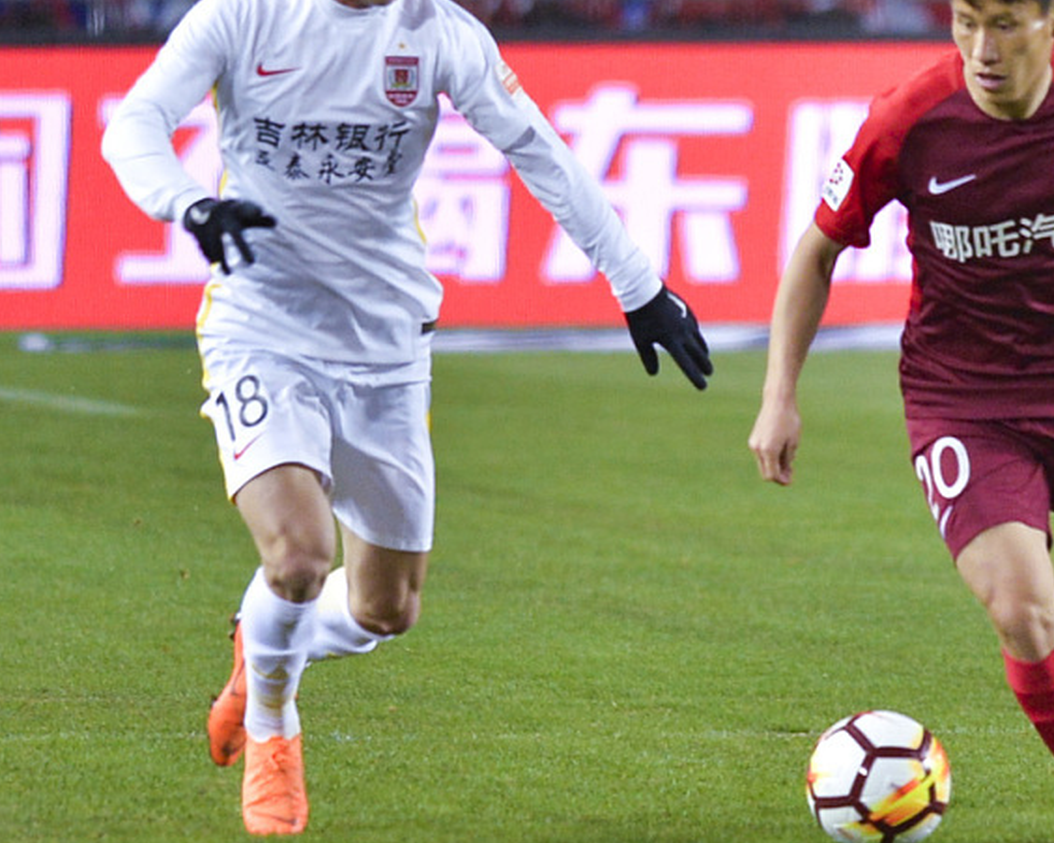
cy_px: 321
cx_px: 751
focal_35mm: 449
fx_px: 14004
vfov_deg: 3.4
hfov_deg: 4.3
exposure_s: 1/640
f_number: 4
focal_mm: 300
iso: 1600
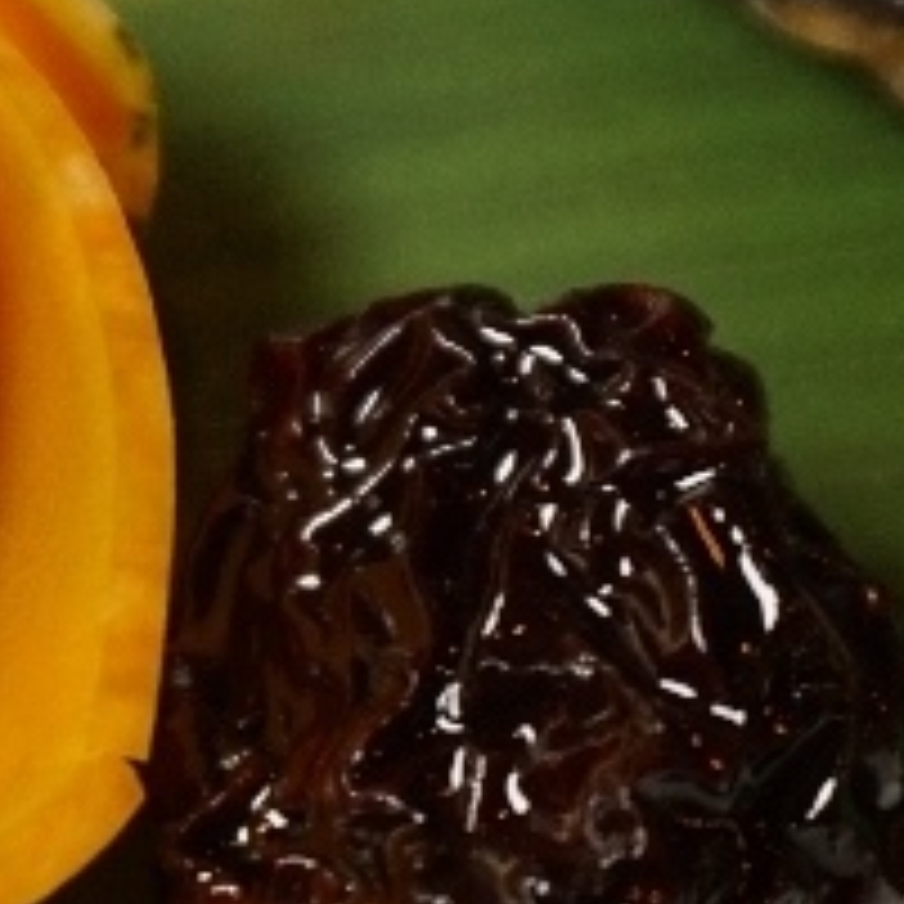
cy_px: 506
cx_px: -40
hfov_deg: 9.9
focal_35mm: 175
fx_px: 5175
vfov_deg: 10.0
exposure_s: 1/60
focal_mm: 27
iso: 400
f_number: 4.5
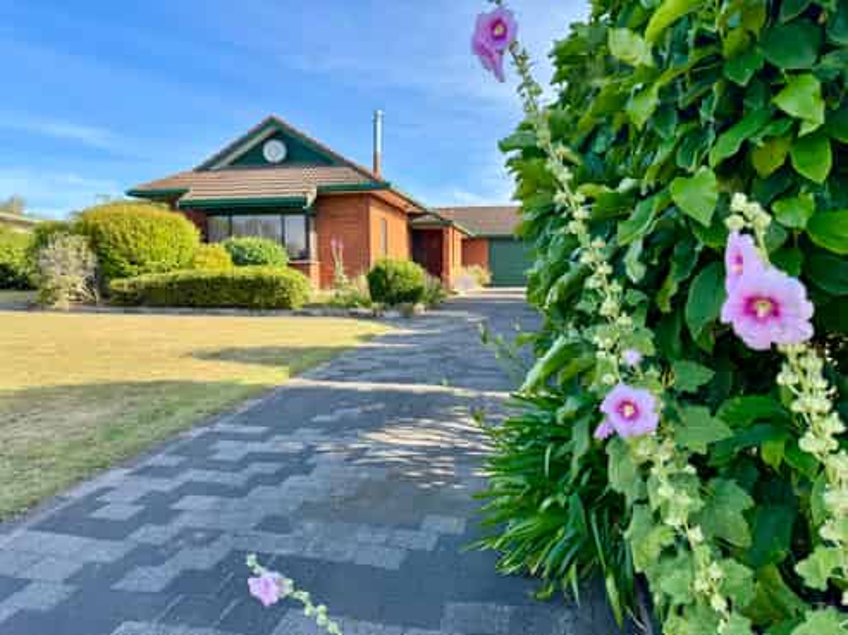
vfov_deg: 56.8
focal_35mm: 24
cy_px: 318
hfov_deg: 71.6
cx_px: 424
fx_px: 588
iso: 80
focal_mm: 6.76
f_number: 1.78
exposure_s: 1/1261
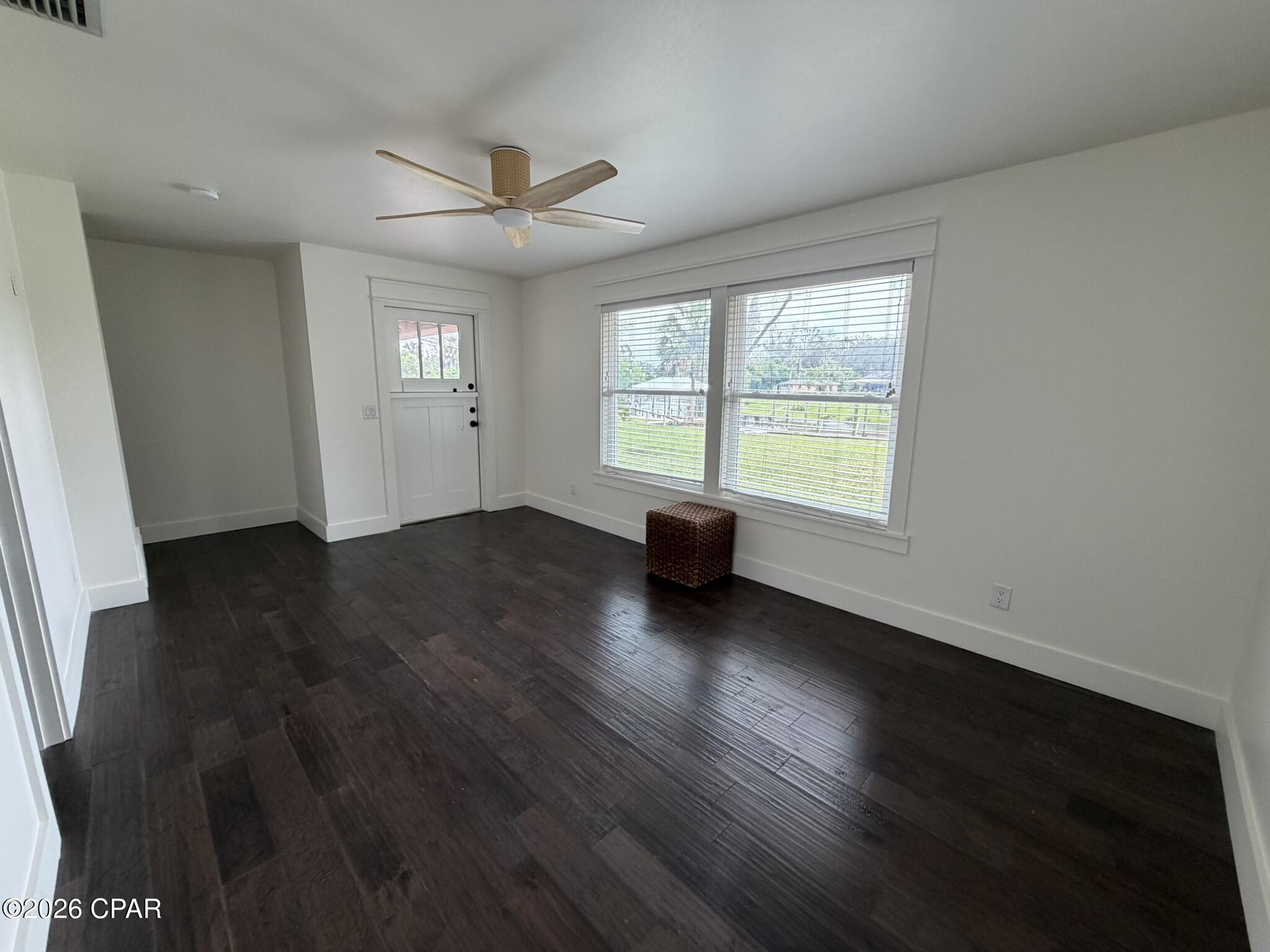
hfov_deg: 102.1
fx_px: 514
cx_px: 635
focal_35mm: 14
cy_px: 476
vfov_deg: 85.7
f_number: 2.2
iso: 160
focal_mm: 2.22
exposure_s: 1/121
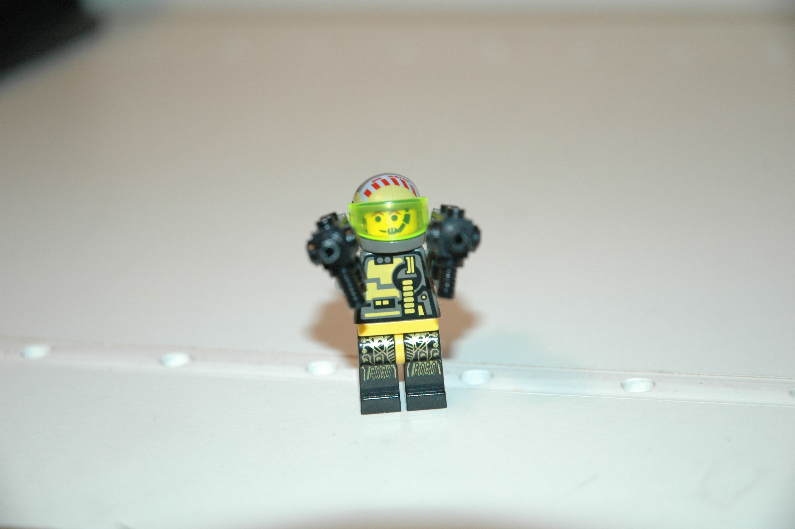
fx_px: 2317
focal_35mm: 105
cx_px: 398
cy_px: 264
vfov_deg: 13.0
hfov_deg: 19.5
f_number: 4.5
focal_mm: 70
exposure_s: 1/20
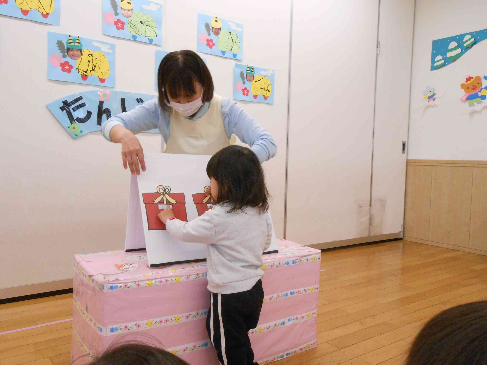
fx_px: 422
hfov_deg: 60.0
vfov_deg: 46.8
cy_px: 182
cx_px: 244
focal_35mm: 30
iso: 500
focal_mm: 5.3
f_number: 3.8
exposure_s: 1/125
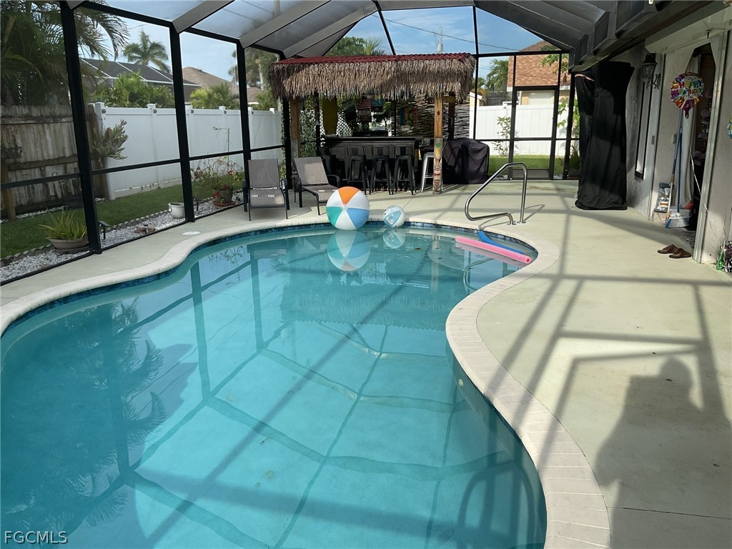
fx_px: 613
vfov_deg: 48.2
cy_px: 274
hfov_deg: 61.7
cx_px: 366
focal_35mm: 29
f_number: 1.8
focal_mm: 3
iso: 16
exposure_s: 1/739
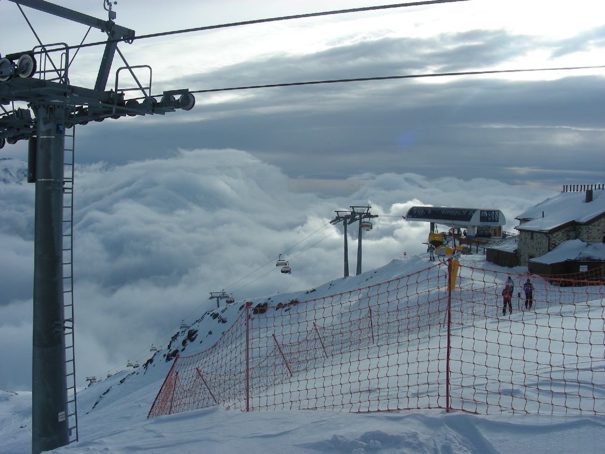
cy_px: 227
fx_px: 664
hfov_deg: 49.0
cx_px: 302
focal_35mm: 38
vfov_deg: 37.7
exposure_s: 1/410
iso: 50
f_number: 5.6
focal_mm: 6.3
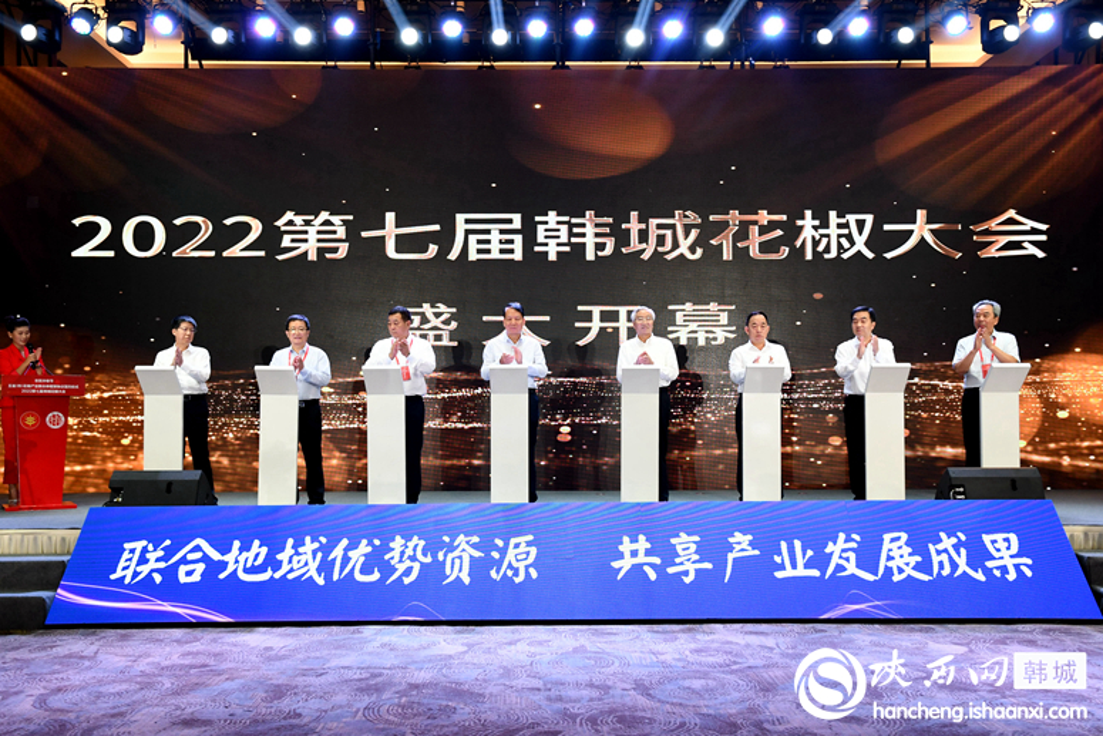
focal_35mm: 36
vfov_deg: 36.9
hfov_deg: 53.1
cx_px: 552
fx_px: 1103
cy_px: 368
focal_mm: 24
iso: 1000
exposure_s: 1/80
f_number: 5.6
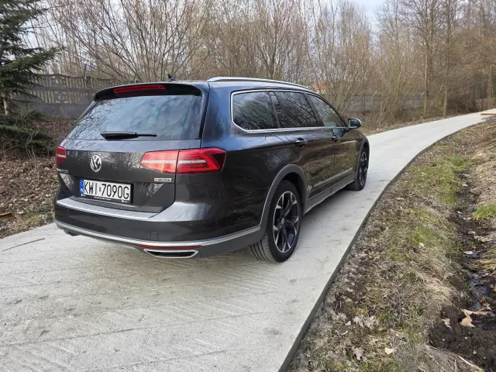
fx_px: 330
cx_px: 248
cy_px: 186
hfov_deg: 73.9
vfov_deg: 58.9
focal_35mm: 23
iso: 50
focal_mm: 6.3
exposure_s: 1/180
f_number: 1.7
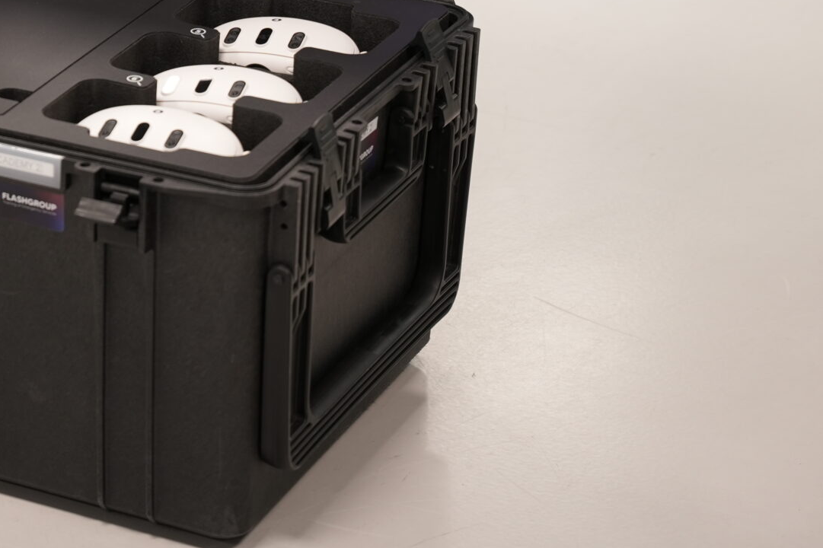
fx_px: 3563
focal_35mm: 156
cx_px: 9
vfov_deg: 8.7
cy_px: -73
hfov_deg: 13.0
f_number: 2.8
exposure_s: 1/40
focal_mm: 65.8
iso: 250
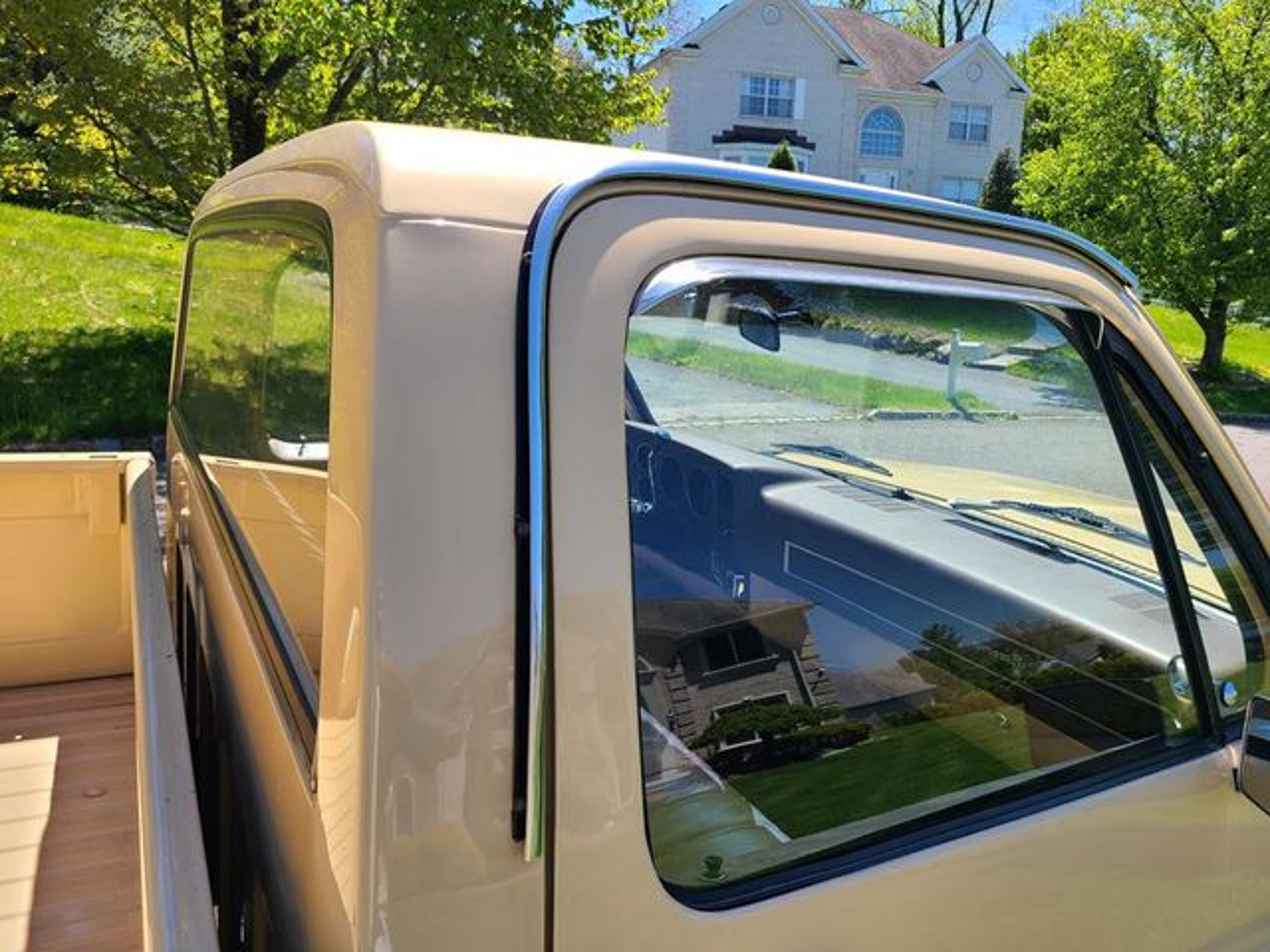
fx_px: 954
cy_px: 476
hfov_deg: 67.3
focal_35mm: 26
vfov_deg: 53.1
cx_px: 635
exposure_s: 1/968
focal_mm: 5.4
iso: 40
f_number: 1.8
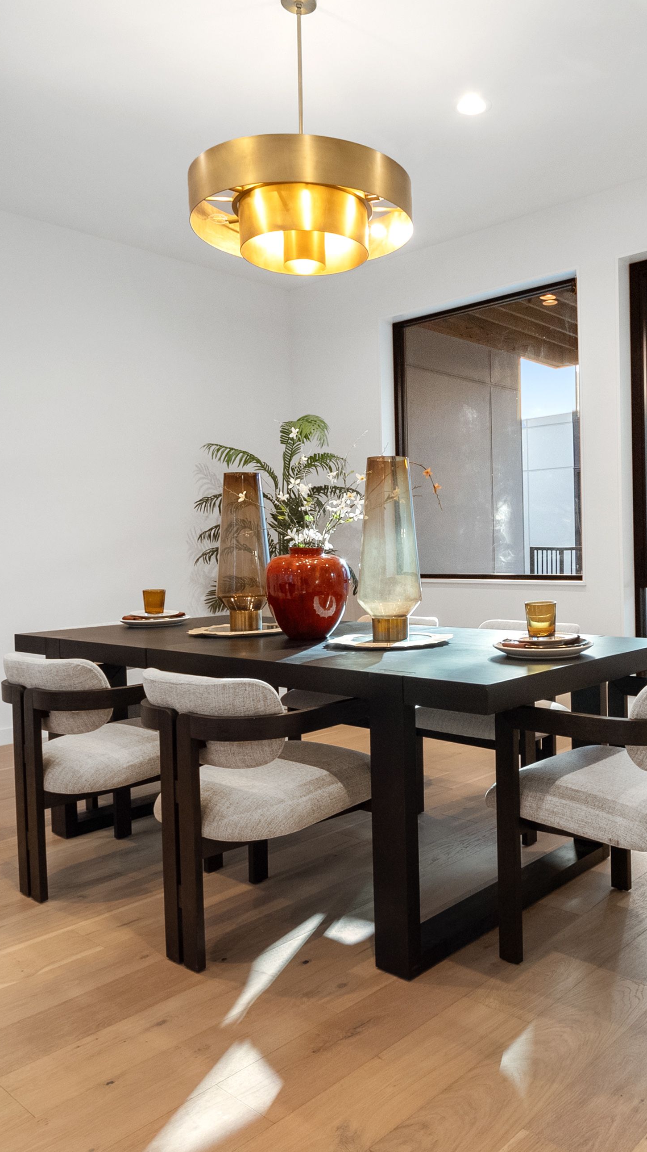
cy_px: 578
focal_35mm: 26
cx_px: 479
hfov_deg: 43.1
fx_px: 793
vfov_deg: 71.9
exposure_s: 1/20
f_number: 6.3
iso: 400
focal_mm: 8
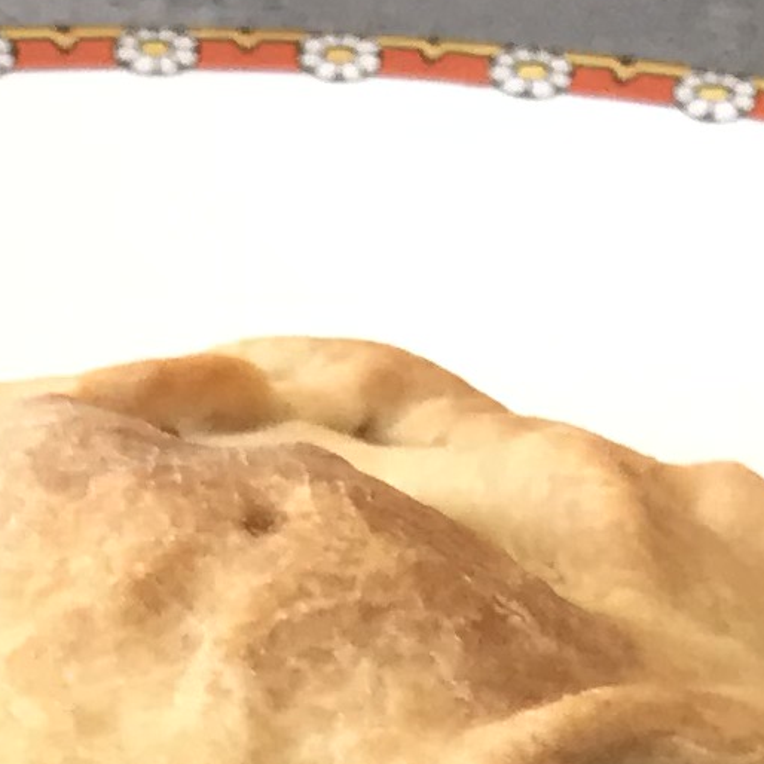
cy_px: 2059
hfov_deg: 9.0
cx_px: 168
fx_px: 4844
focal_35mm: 194
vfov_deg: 8.1
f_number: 1.8
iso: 25
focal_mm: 3.99
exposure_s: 1/41
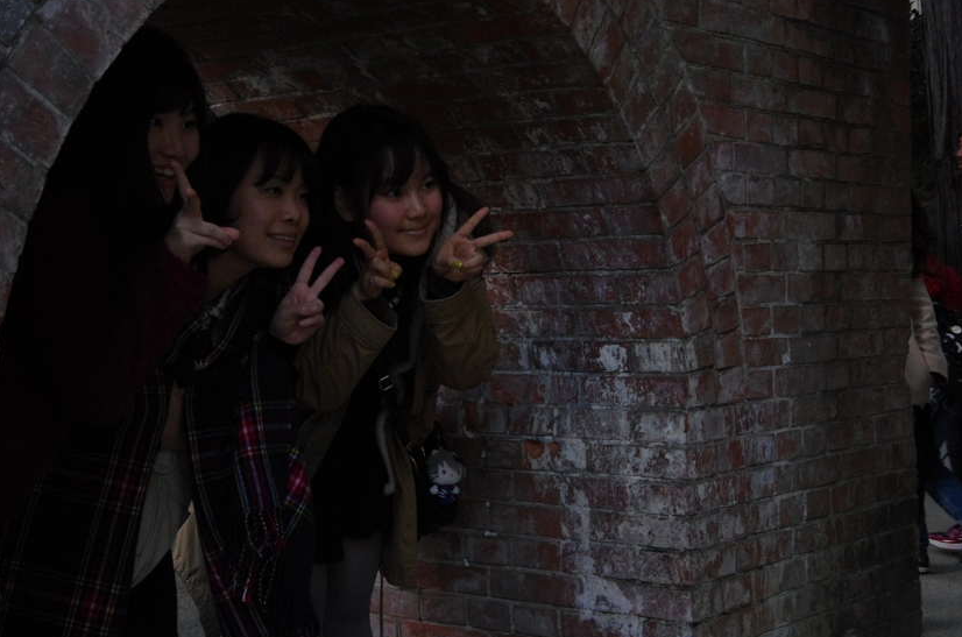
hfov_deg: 35.0
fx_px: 1520
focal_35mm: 57
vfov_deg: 23.7
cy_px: 276
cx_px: 406
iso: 3200
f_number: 10
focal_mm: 31
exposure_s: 1/200
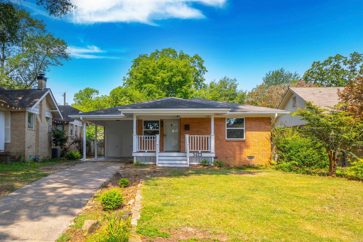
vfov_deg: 43.6
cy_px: 121
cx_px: 182
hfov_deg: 61.9
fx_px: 302
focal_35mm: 30
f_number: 2.8
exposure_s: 1/500
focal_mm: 20
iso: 100
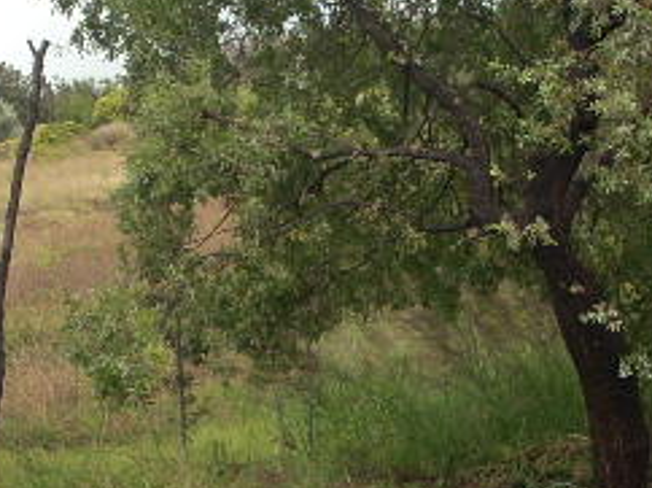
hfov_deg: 20.0
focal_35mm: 98
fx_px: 1844
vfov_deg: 15.1
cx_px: 264
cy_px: 245
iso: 64
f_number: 2.8
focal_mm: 6.2
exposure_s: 1/120
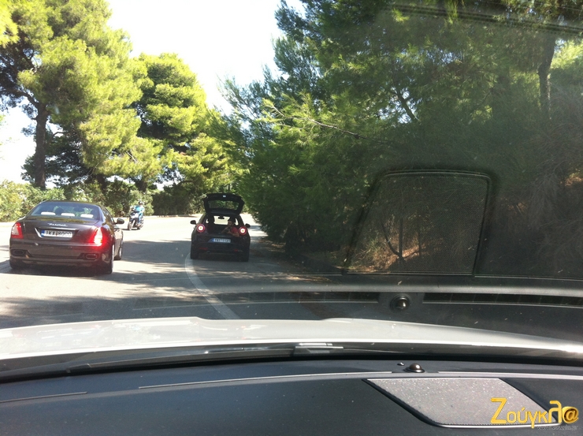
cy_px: 218
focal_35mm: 35
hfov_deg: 52.7
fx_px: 589
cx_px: 292
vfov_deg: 40.6
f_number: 2.8
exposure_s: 1/239
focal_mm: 3.85
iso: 80
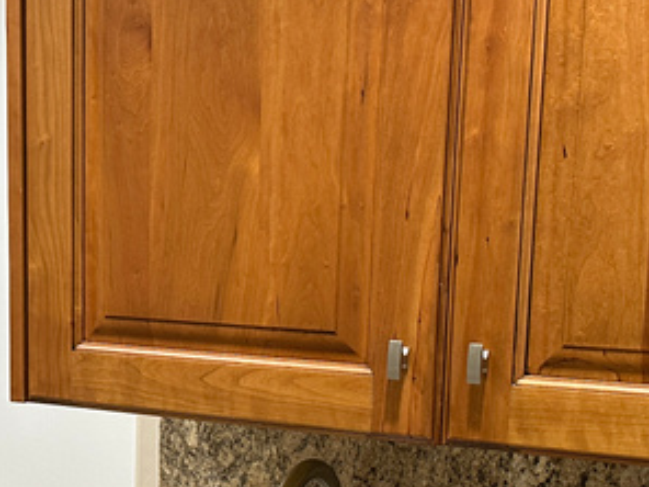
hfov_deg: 23.0
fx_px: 1556
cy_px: 412
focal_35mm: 83
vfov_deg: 17.6
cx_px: 77
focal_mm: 6.86
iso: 250
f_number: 1.78
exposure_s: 1/60
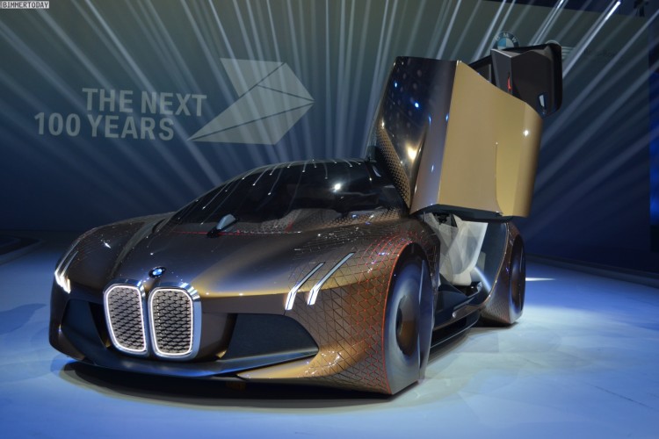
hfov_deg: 45.0
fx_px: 796
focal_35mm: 44
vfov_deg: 30.8
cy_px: 220
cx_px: 330
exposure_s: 1/100
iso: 400
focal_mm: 29
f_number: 4.5
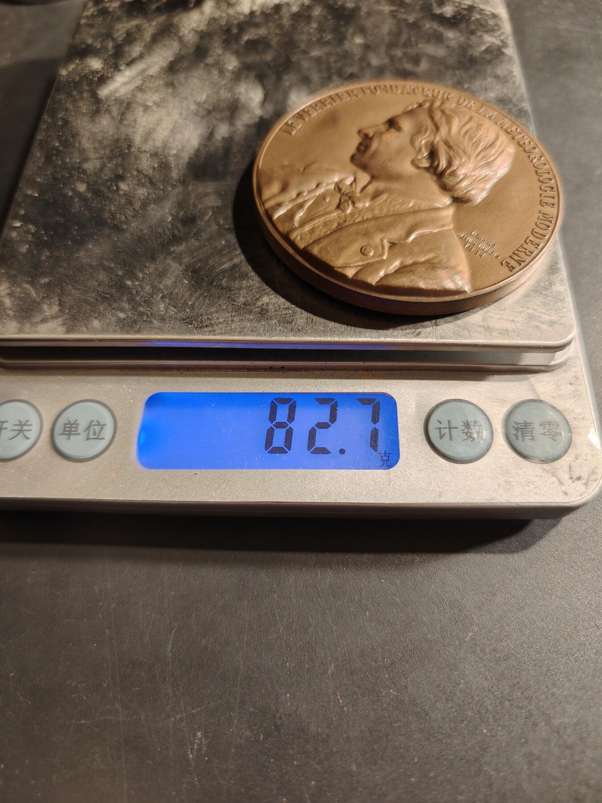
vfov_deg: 73.9
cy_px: 402
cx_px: 301
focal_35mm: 23
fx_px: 533
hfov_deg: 58.9
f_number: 1.6
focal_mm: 6.06
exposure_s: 1/192
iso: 250
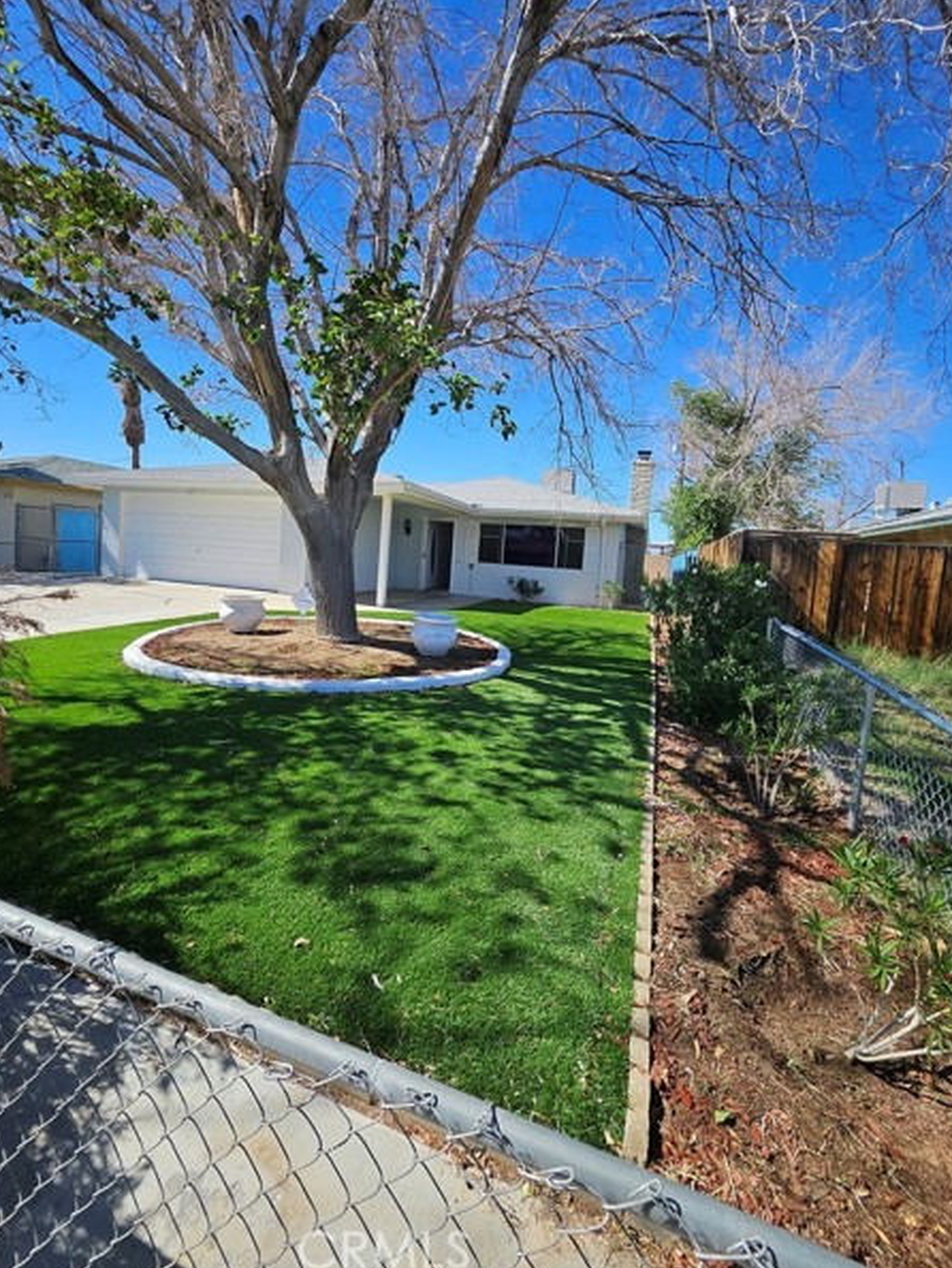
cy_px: 598
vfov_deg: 101.9
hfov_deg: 85.7
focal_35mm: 14
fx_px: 513
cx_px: 465
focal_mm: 1.74
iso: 32
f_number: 2.2
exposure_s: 1/965
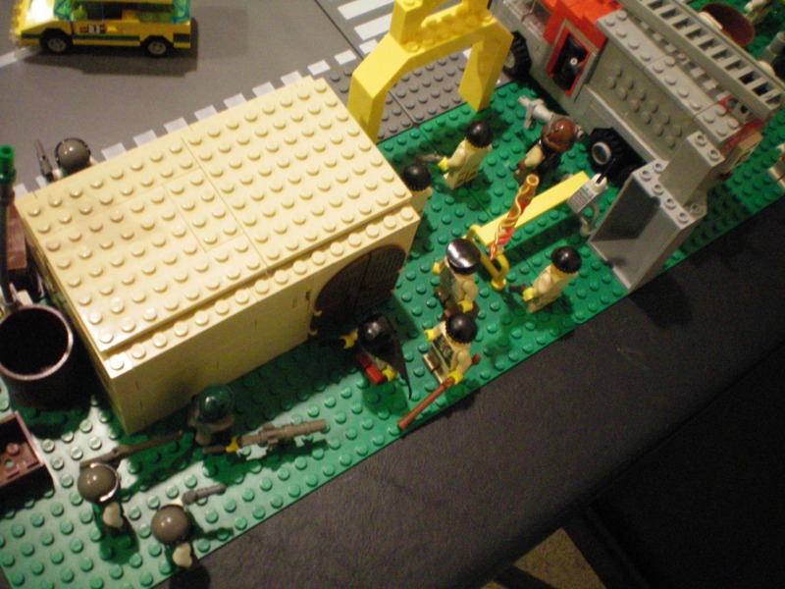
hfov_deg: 49.0
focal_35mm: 38
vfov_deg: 37.7
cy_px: 294
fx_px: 862
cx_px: 392
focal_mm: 6.3
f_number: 3.1
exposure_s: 1/15
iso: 400
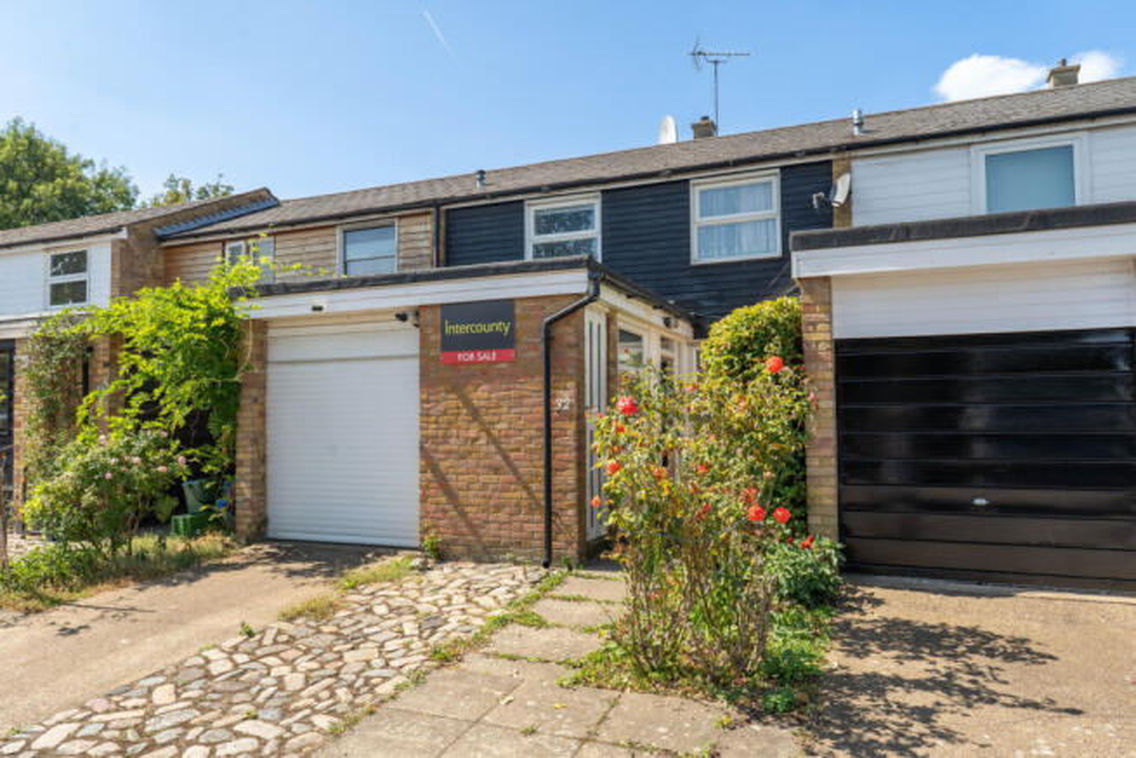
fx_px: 789
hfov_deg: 71.5
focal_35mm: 25
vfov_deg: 51.3
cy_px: 379
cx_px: 568
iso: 320
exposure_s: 1/2000
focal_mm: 25
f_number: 8
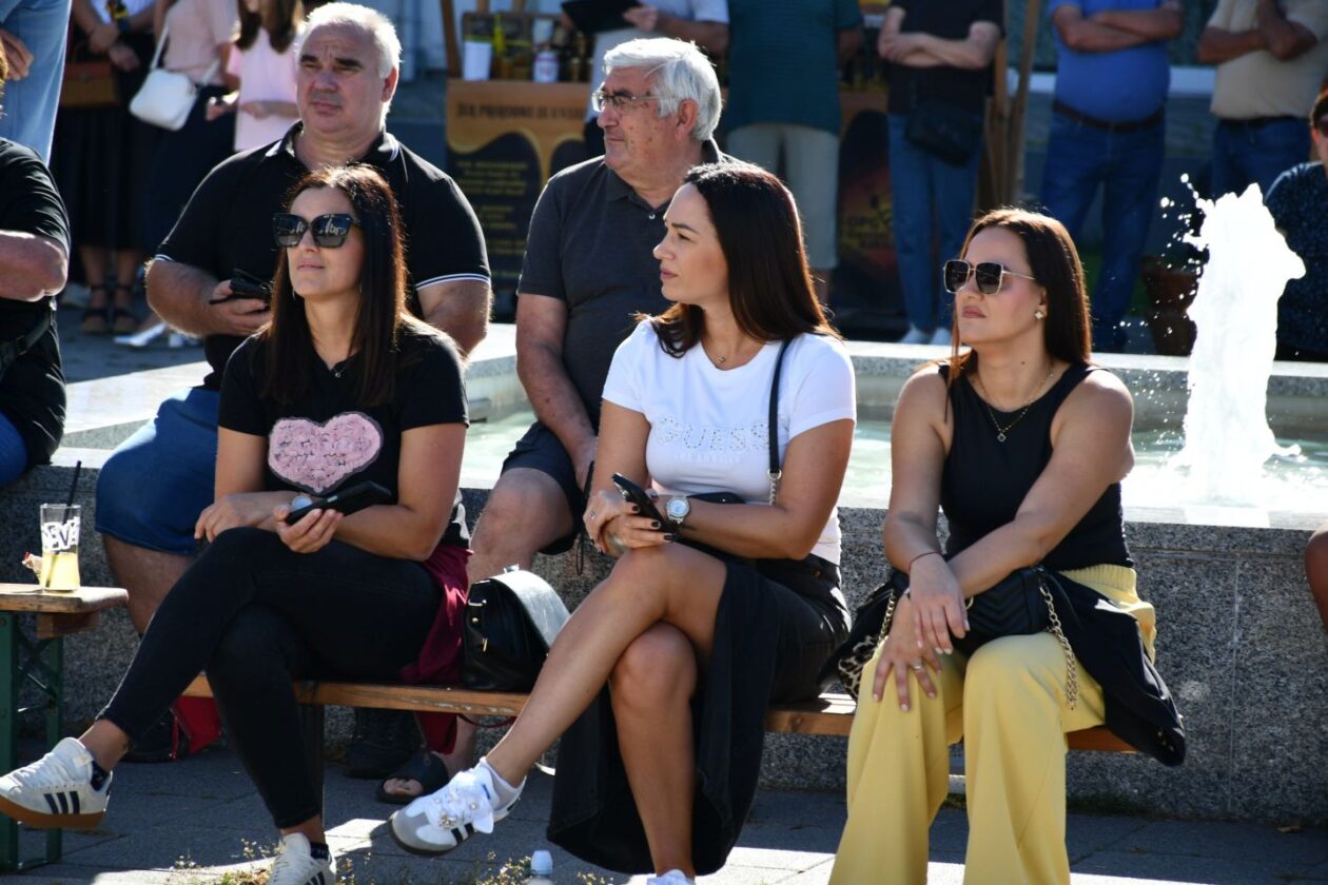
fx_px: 7746
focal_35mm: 210
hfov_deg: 9.8
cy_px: 442
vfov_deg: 6.5
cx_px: 664
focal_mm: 140
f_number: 5.6
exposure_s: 1/500
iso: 280
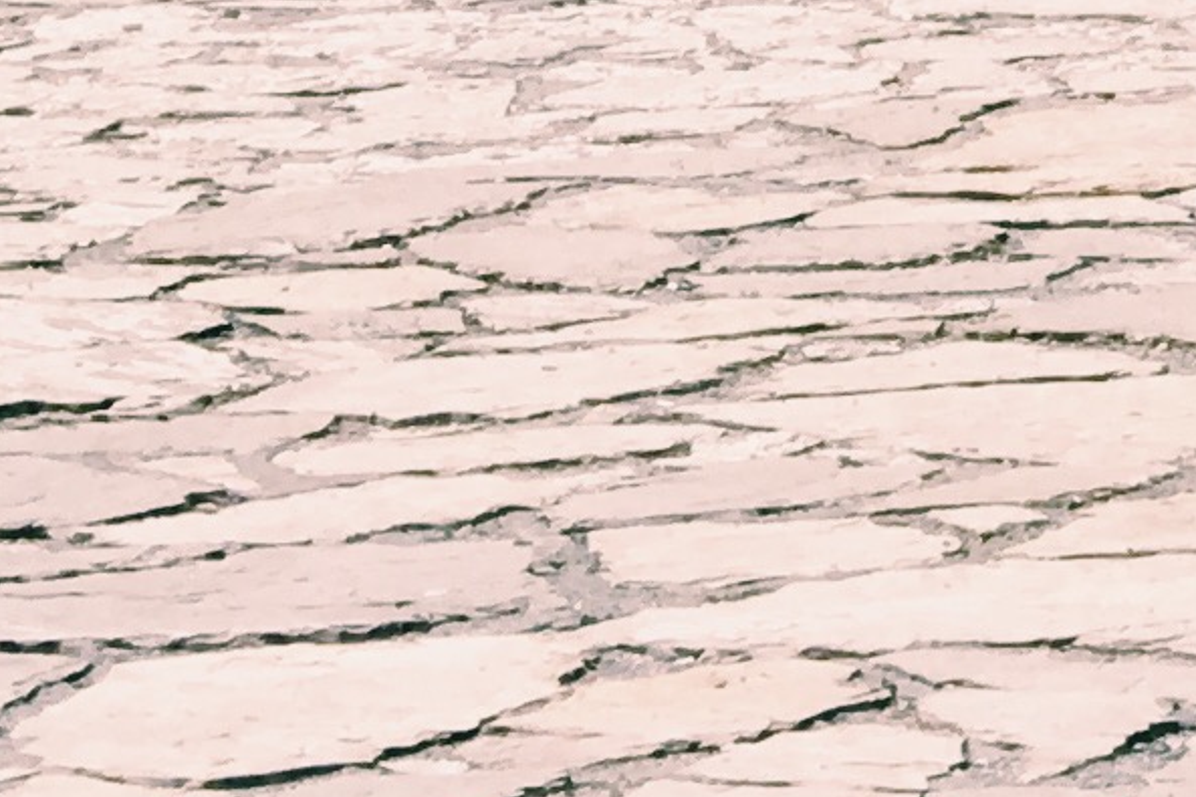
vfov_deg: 5.9
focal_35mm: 205
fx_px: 6808
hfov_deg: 8.6
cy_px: -2135
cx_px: 3348
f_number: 2.2
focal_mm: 4.15
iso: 25
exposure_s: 1/1374
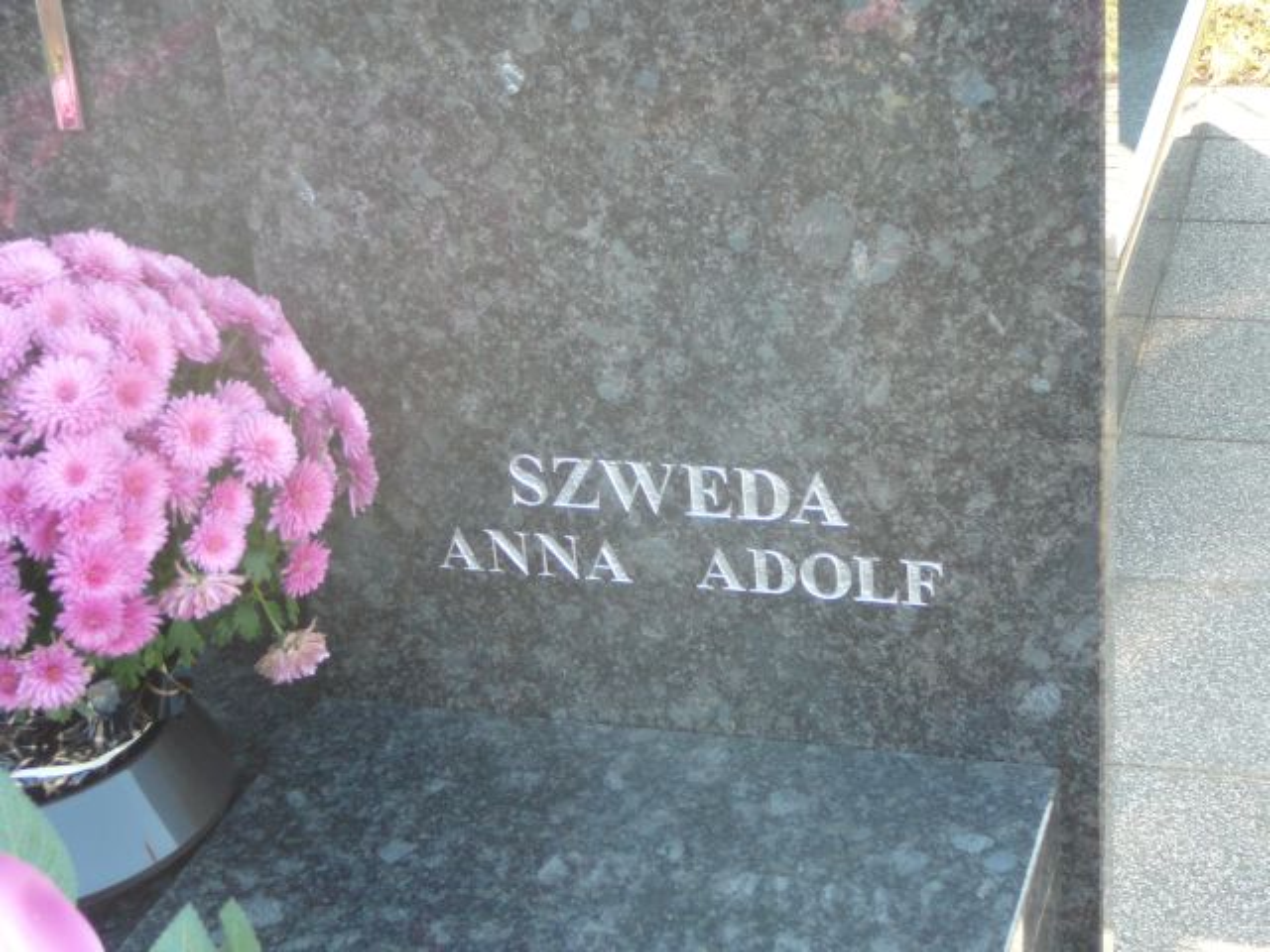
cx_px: 635
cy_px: 476
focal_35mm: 65
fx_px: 2385
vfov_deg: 22.6
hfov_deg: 29.8
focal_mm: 9.7
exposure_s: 1/50
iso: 100
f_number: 3.6
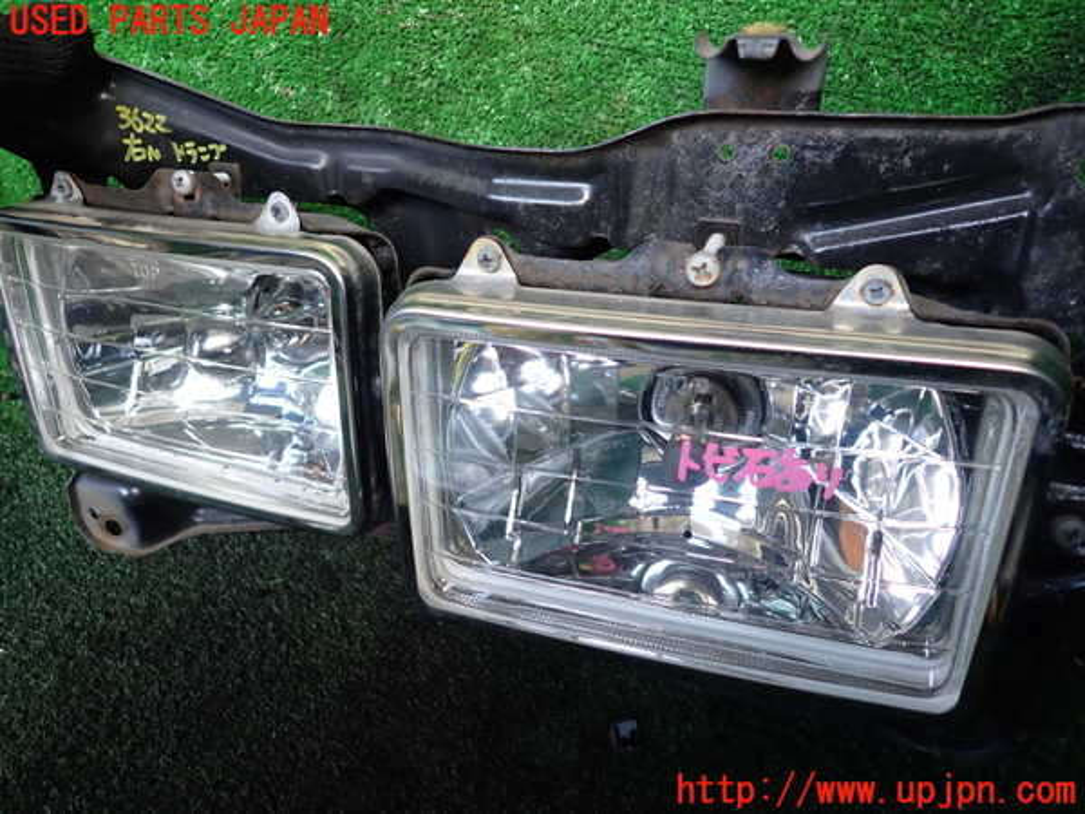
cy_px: 407
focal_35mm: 25
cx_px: 542
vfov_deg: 54.9
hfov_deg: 69.4
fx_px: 784
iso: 125
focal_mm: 4.5
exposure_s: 1/60
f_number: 2
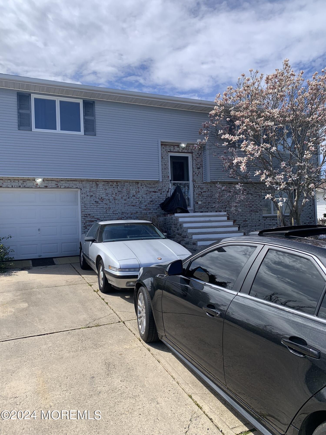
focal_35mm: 26
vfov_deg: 67.3
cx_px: 163
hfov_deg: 53.1
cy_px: 218
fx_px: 326
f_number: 1.8
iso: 25
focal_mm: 4.25
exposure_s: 1/1779
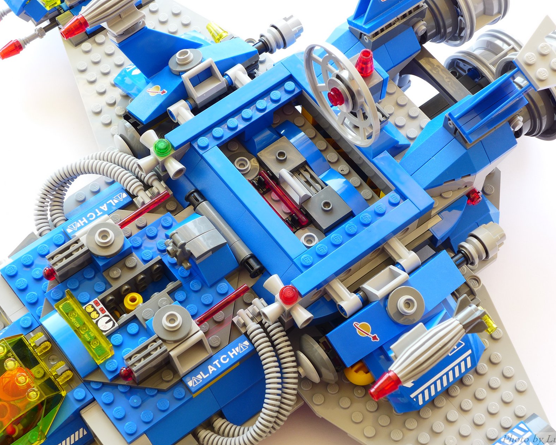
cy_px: 222
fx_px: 1300
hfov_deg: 24.1
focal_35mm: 79
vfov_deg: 19.4
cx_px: 288
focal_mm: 13.7
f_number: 4.5
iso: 80
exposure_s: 1/10
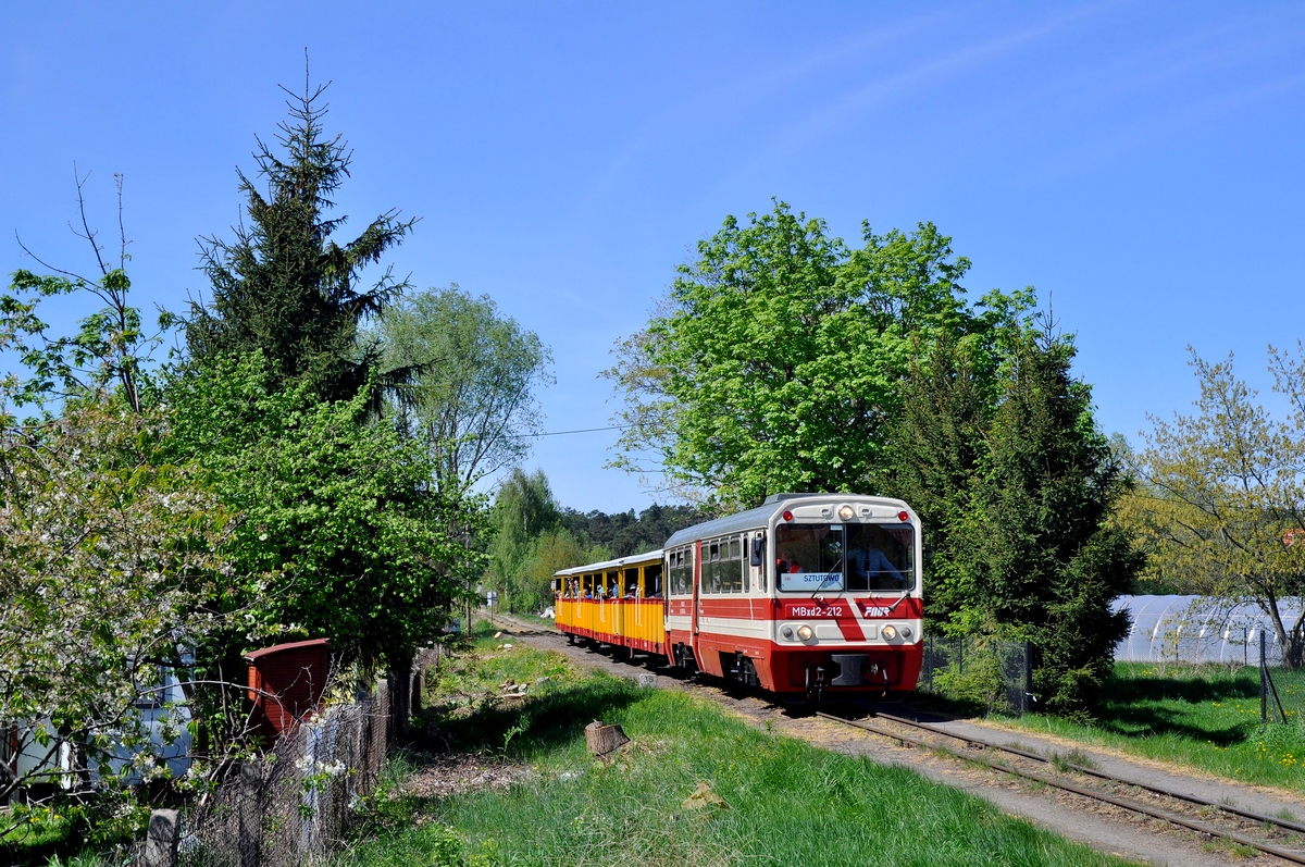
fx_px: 2281
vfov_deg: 21.5
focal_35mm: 63
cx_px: 652
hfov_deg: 31.9
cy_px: 434
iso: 200
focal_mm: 42
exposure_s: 1/400
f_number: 10
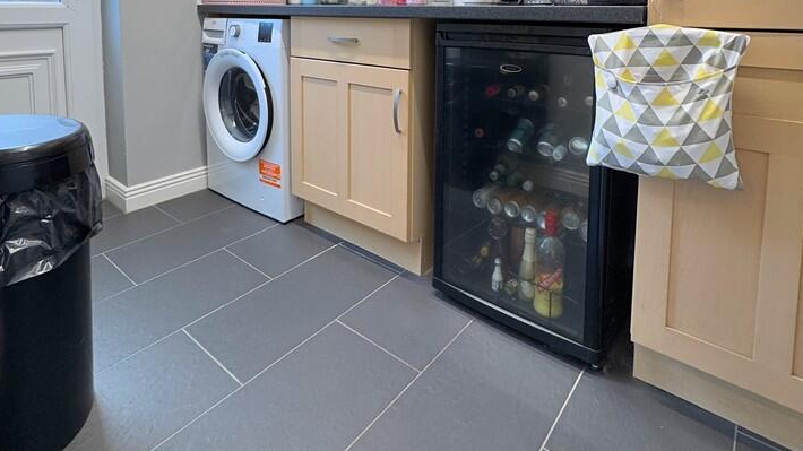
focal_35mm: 22
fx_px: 468
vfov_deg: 46.5
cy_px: 46
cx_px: 390
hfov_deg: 81.2
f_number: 2.2
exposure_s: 1/100
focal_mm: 2.22
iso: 160
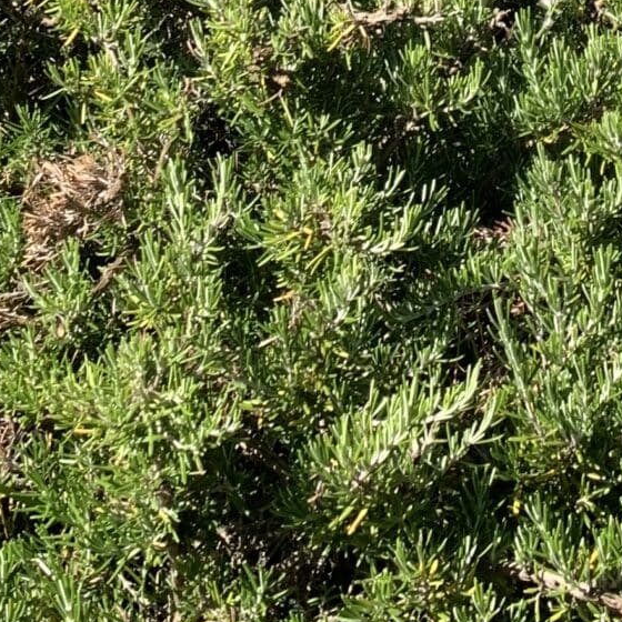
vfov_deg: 13.7
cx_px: 350
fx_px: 2135
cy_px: -681
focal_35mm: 105
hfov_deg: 16.6
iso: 25
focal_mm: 4.25
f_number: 1.8
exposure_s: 1/1065
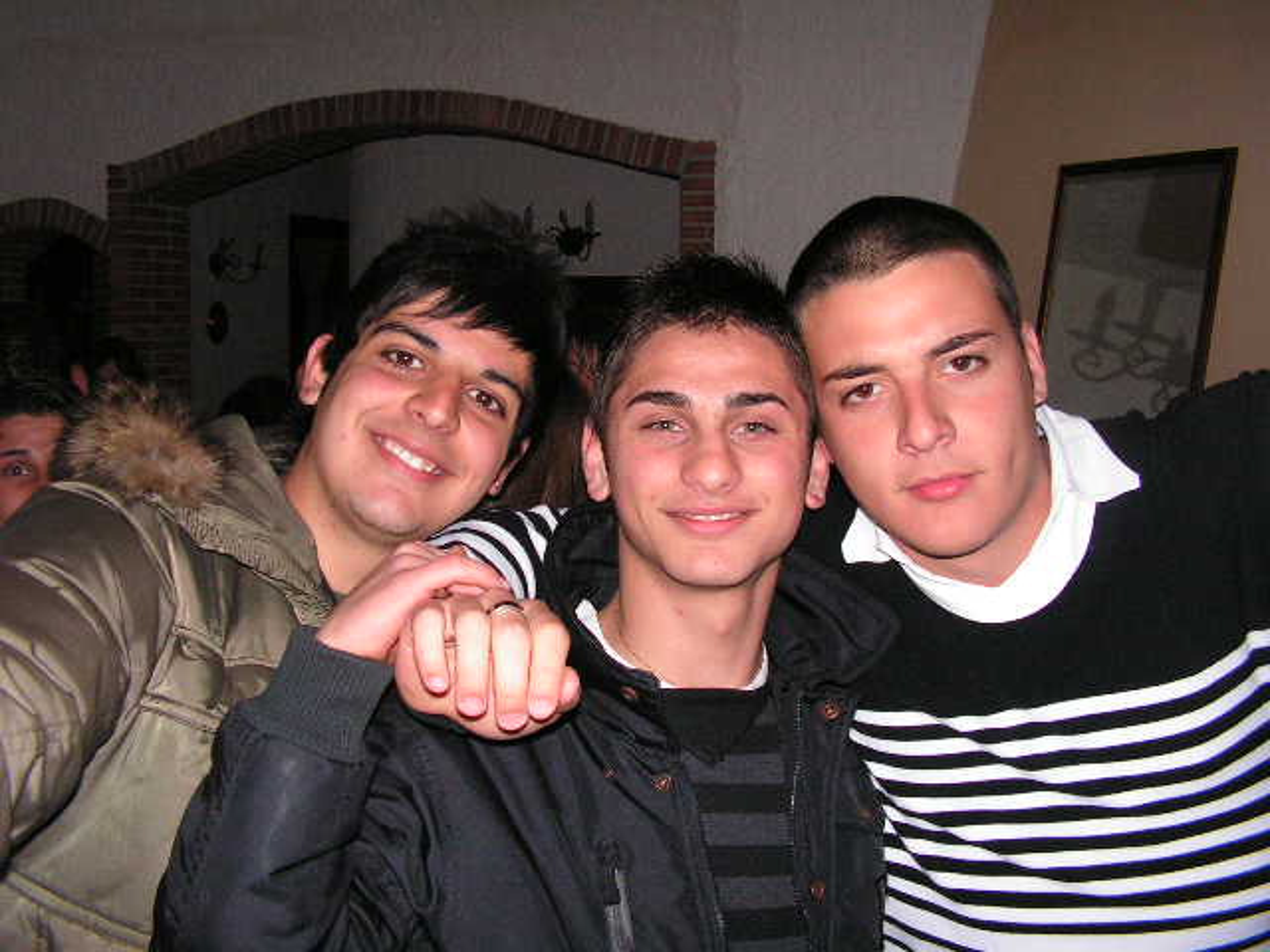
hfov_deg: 51.4
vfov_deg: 39.7
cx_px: 635
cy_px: 476
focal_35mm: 36
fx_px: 1321
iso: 200
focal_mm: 6
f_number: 3.2
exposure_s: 1/40
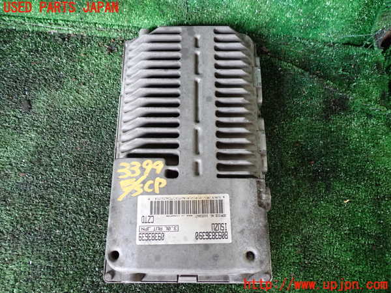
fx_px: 339
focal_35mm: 30
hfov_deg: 60.0
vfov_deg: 46.8
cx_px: 196
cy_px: 146
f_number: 2.3
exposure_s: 1/30
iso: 640
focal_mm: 5.4
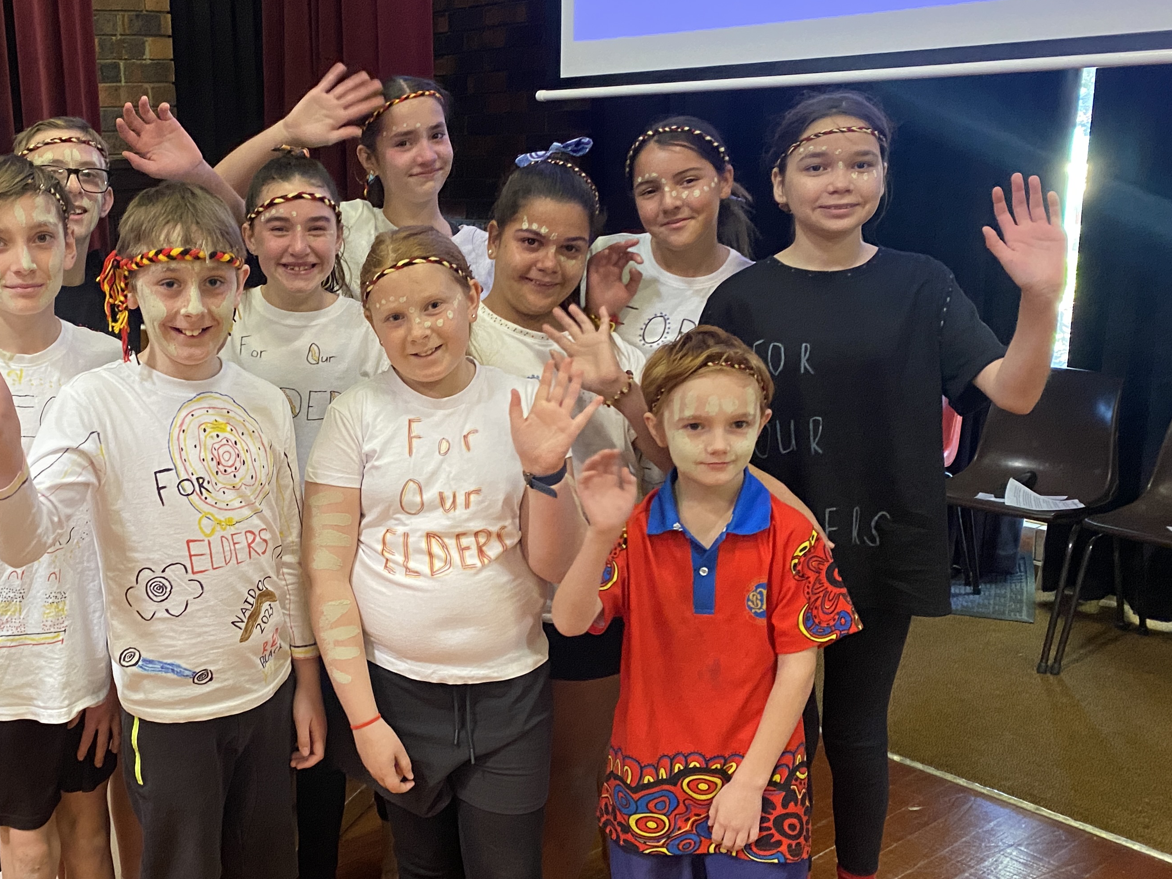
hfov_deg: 45.5
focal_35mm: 40
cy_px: 478
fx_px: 1354
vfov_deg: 35.9
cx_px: 324
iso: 400
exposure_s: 1/50
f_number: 1.8
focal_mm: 4.25
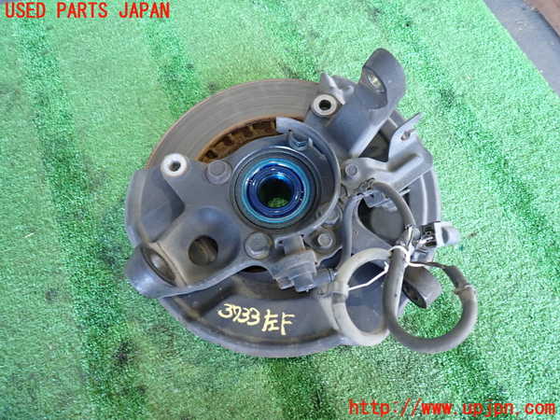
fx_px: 404
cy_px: 210
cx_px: 280
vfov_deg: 54.9
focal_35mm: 25
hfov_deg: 69.4
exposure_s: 1/30
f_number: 2
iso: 200
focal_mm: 4.5
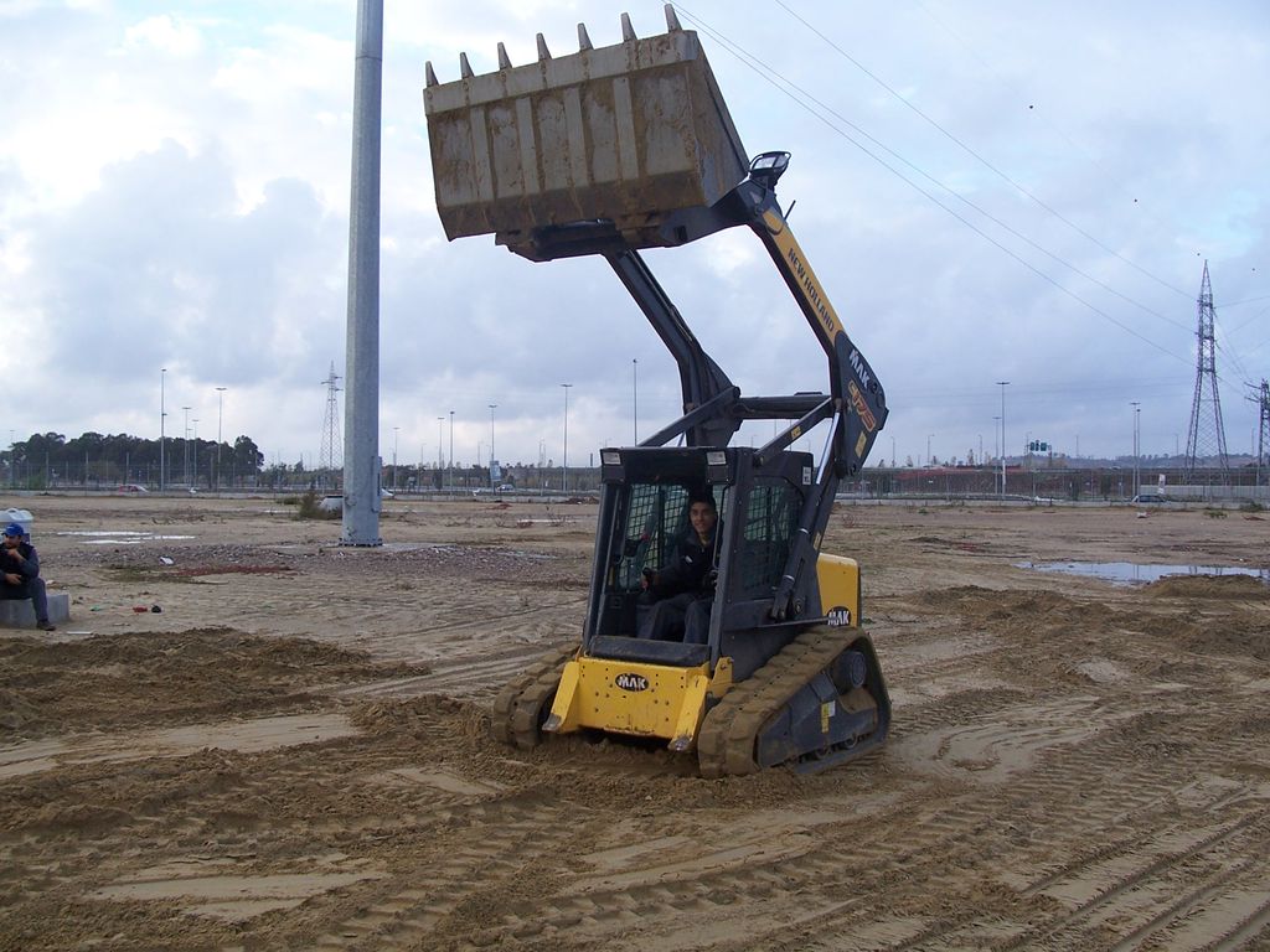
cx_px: 635
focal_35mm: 35
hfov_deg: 52.6
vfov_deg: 40.7
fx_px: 1284
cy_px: 476
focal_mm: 6
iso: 80
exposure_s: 1/250
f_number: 2.8
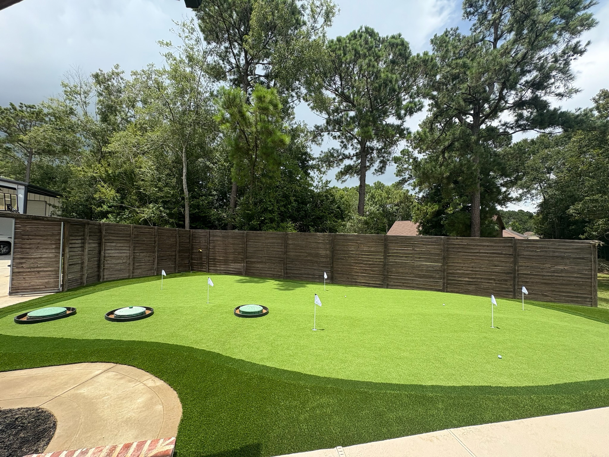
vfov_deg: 85.7
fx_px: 246
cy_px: 228
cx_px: 304
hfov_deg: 102.1
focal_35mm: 14
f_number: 2.2
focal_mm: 2.22
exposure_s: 1/779
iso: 40
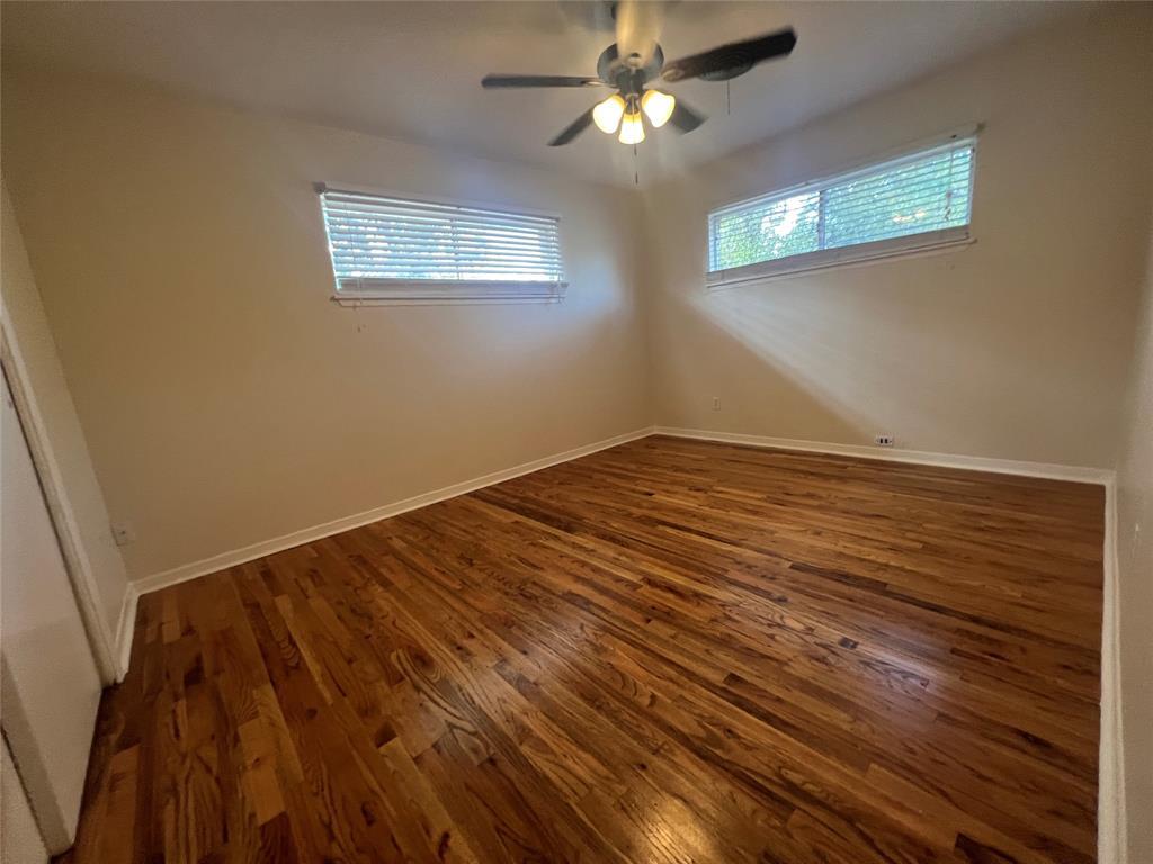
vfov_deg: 89.9
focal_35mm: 13
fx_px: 433
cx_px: 576
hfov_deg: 106.2
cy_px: 432
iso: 160
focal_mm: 1.57
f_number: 1.8
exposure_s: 1/60
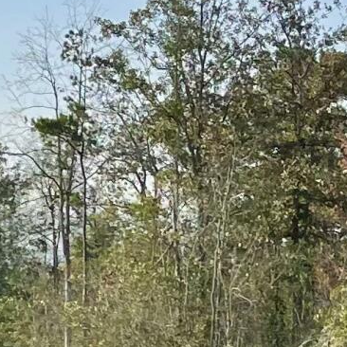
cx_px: -69
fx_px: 2053
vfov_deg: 9.3
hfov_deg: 9.5
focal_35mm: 181
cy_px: 554
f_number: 1.6
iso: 32
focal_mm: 5.1
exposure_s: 1/2545
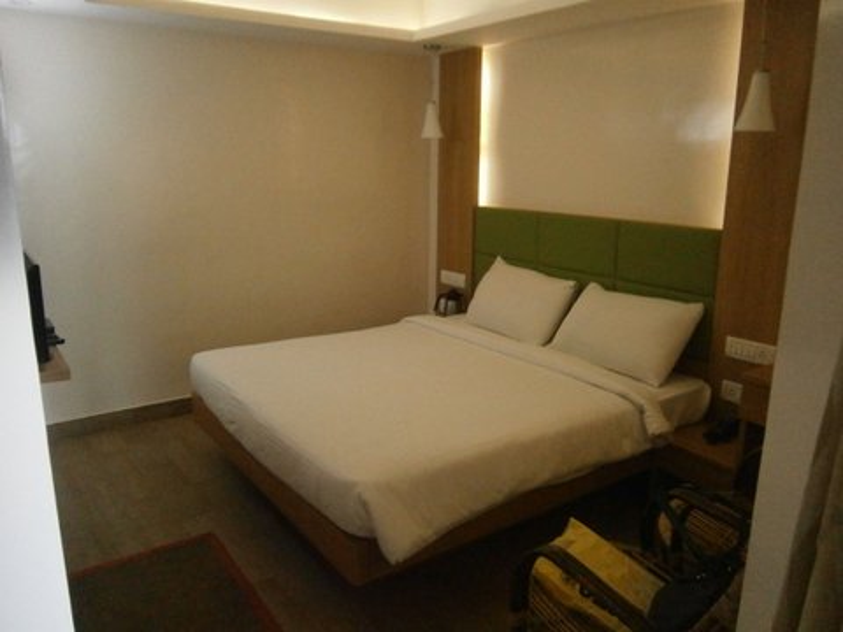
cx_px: 422
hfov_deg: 67.3
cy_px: 316
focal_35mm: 26
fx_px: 633
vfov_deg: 53.1
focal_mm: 4.7
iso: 800
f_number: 2.8
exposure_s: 1/80
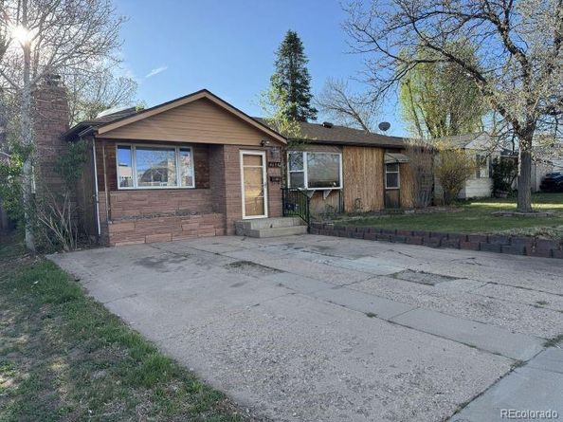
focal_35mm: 24
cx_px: 282
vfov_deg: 56.8
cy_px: 211
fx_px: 390
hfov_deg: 71.6
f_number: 1.78
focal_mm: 6.76
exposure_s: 1/1597
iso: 80
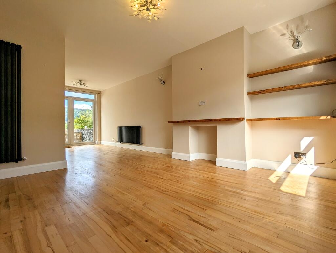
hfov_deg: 94.4
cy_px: 126
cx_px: 168
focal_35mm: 16
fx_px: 156
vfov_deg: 78.2
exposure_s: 1/596
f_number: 2.2
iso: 43
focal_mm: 2.35
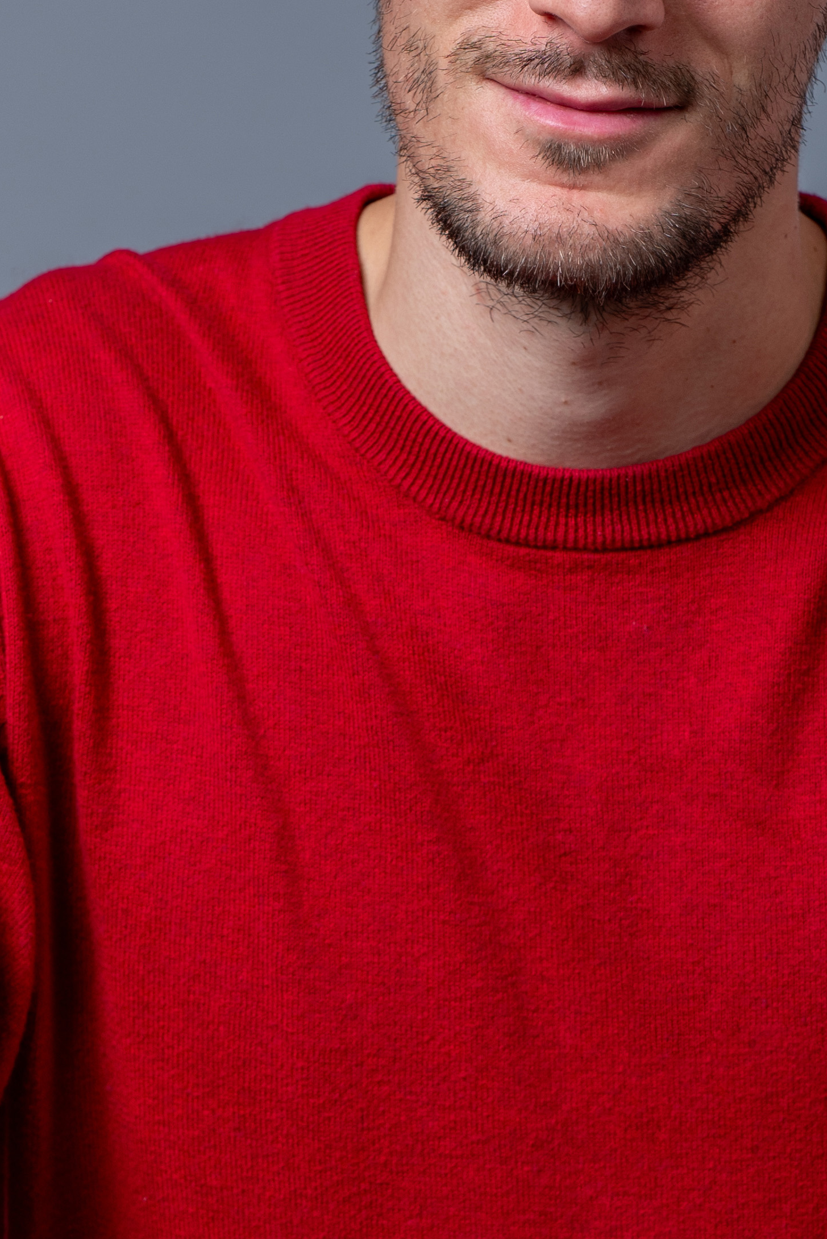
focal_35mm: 414
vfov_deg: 5.0
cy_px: 809
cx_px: 484
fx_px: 14253
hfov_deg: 3.3
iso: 100
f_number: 6.3
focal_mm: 150
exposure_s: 1/160
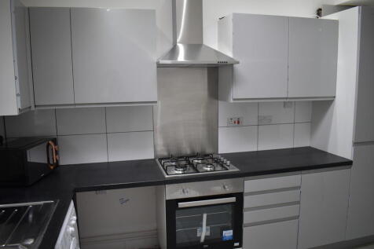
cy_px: 124
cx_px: 187
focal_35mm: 27
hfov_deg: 67.4
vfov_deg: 47.9
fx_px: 280
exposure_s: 1/60
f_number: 4
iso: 400
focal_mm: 18
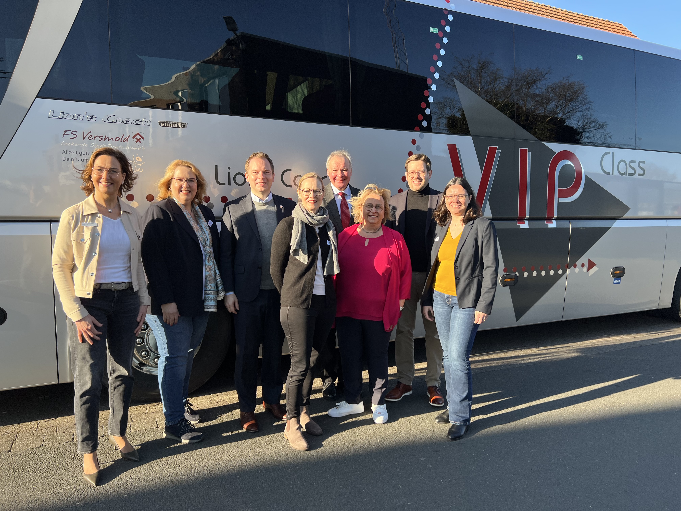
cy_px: 256
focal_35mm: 26
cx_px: 340
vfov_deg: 53.1
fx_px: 511
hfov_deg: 67.3
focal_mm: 5.7
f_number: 1.5
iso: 50
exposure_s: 1/1698
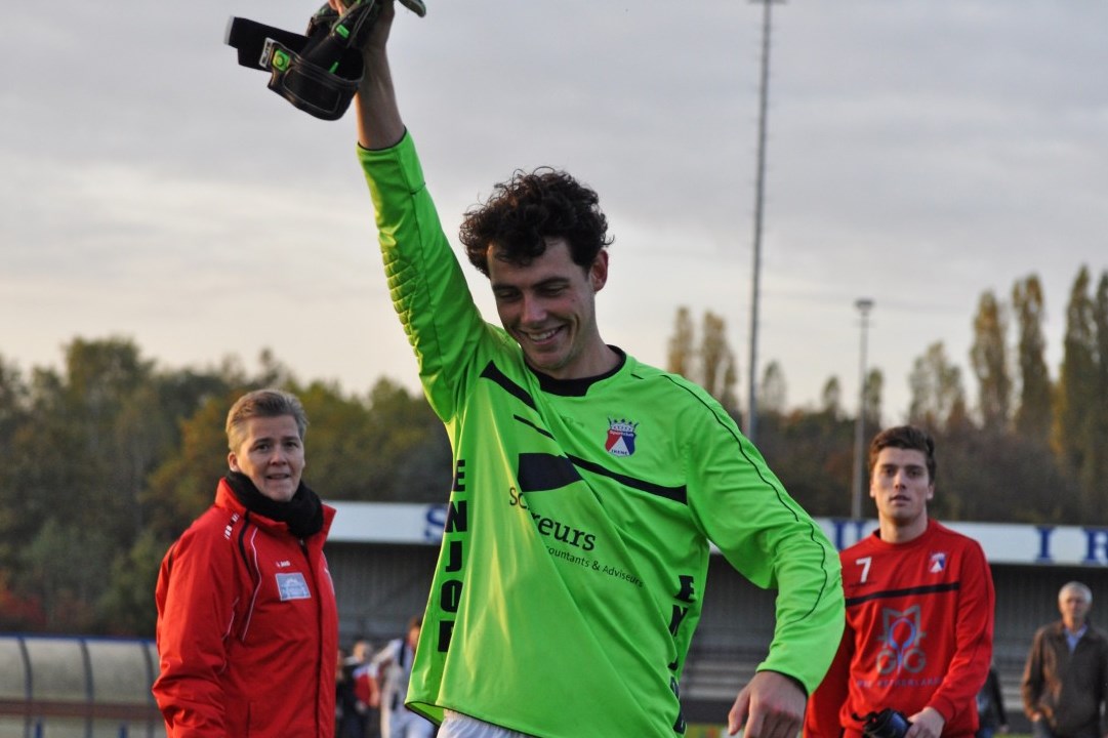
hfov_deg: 15.9
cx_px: 554
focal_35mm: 129
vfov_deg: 10.6
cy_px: 369
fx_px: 3969
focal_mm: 86
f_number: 4.5
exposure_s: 1/640
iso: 800
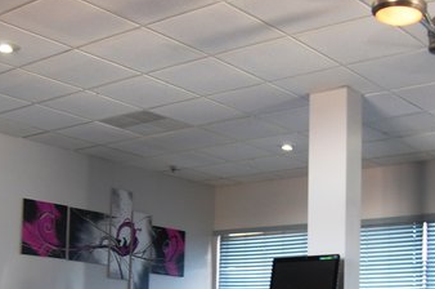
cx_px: 236
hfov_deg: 31.5
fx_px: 772
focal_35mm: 64
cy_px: 295
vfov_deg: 20.4
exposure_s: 1/8
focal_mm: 18
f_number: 5.6
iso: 400
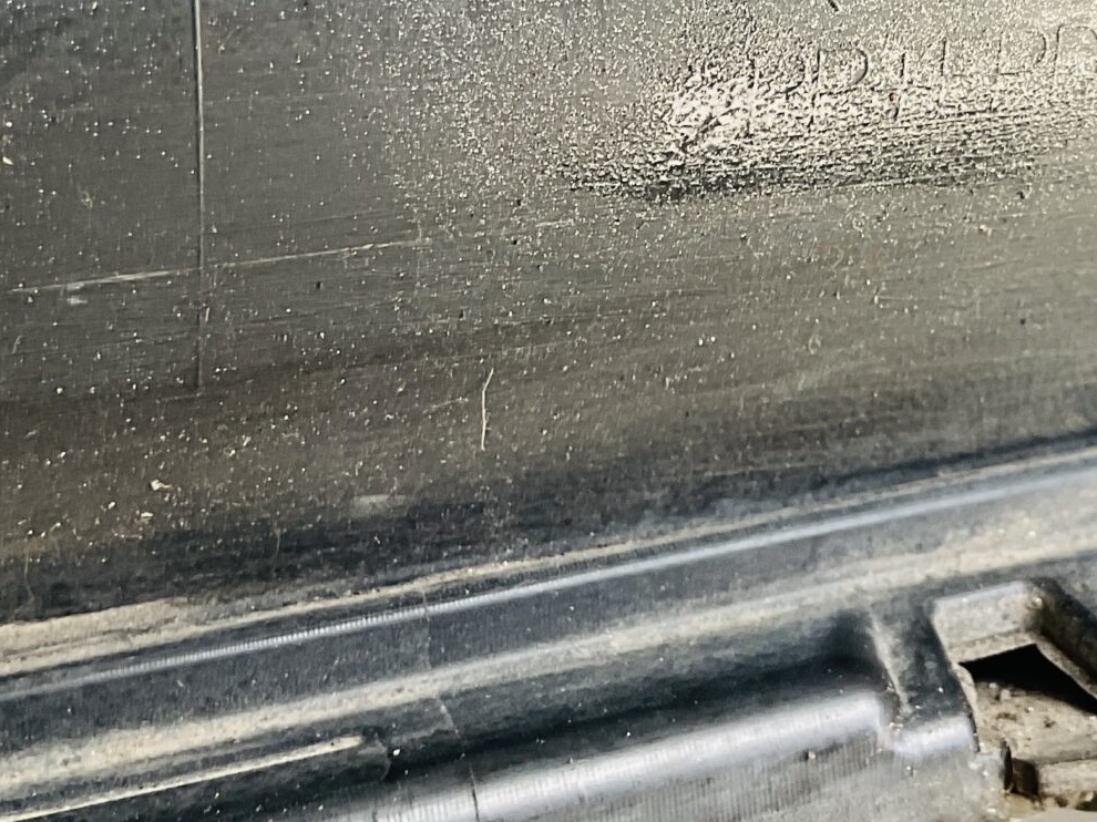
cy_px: 25
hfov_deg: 24.7
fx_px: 2376
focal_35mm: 75
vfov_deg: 19.2
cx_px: 1113
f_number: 1.8
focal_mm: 3
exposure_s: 1/100
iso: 40
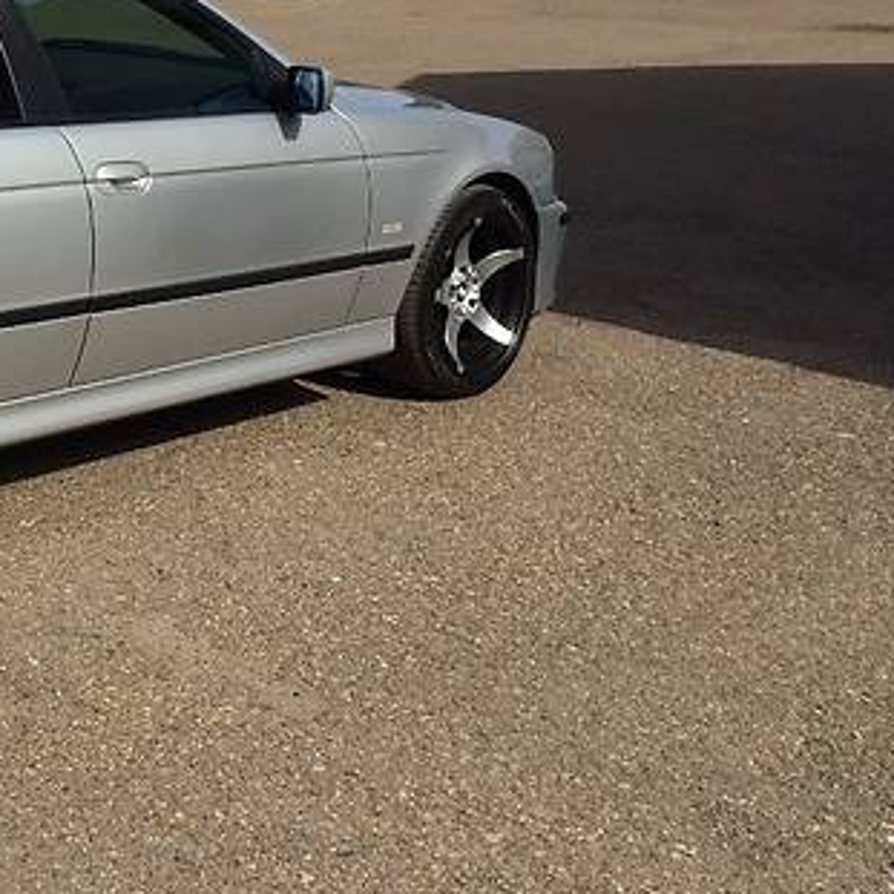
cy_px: 115
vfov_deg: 25.4
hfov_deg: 23.9
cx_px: -170
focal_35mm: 66
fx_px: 1928
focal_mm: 4.2
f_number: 2.2
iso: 32
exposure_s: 1/2415
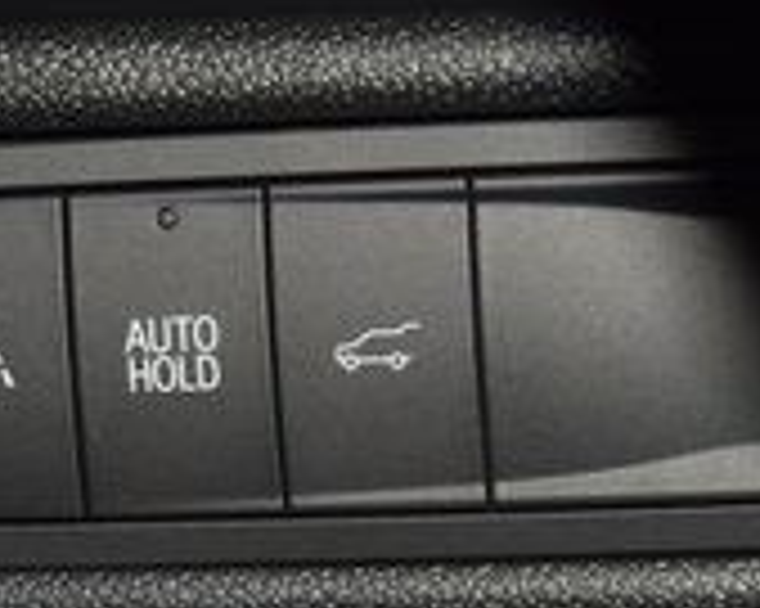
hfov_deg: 5.2
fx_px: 8408
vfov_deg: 4.1
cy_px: 403
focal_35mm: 374
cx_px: -22
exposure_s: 1/125
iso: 100
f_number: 8
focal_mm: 70
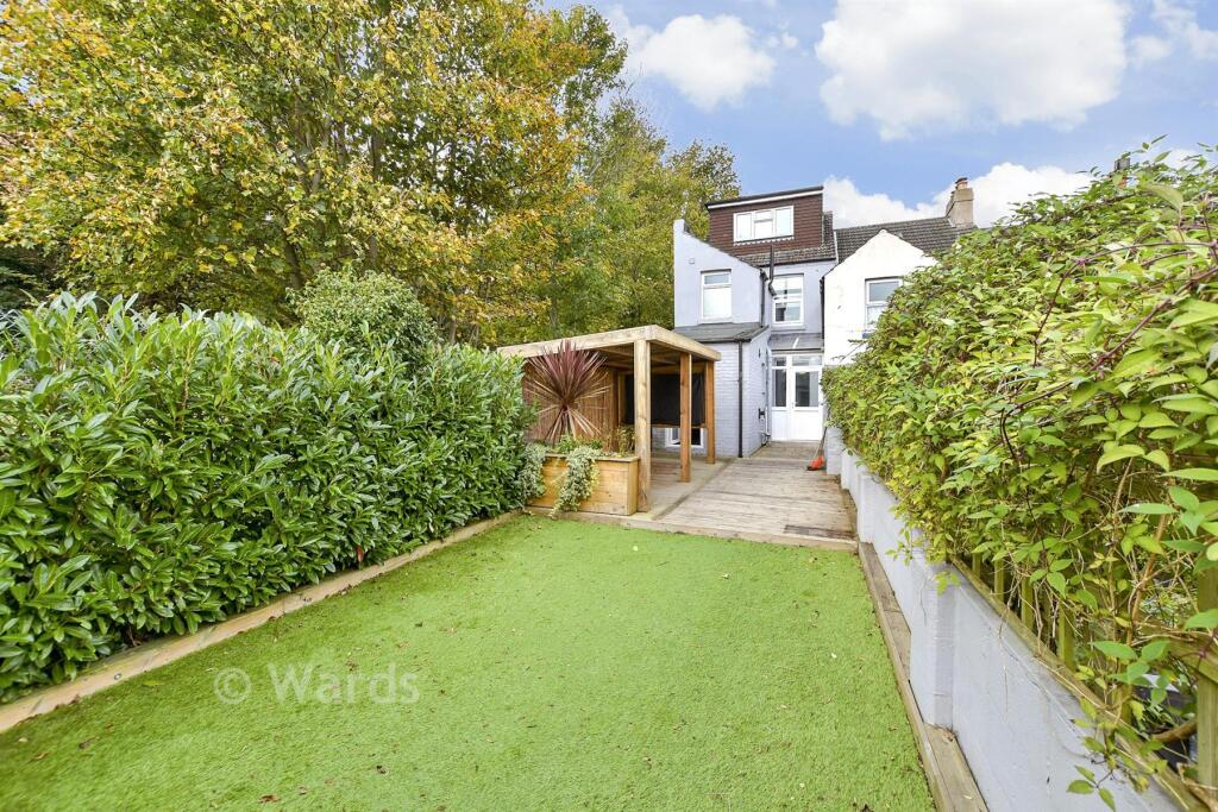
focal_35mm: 15
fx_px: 508
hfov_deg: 100.4
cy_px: 406
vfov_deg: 77.3
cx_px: 609
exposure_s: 1/125
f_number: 6.3
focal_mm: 10
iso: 160
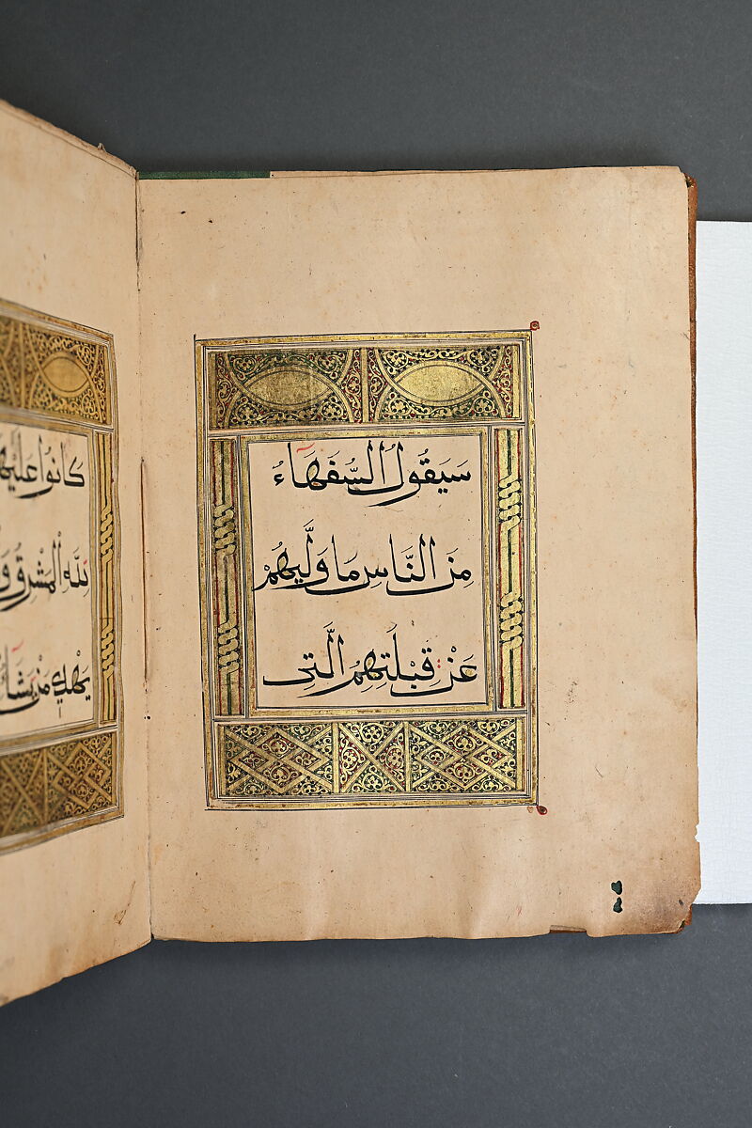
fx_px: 1567
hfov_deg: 27.0
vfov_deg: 39.6
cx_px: 376
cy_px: 564
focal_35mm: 50
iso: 250
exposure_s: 1/100
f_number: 5.6
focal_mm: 50
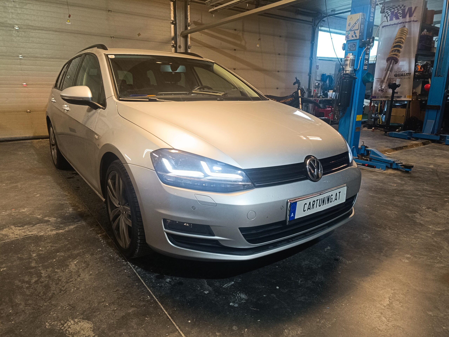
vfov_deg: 56.8
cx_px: 224
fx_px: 311
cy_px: 168
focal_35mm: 24
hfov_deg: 71.6
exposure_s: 1/50.1
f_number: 1.88
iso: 698
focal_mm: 5.59
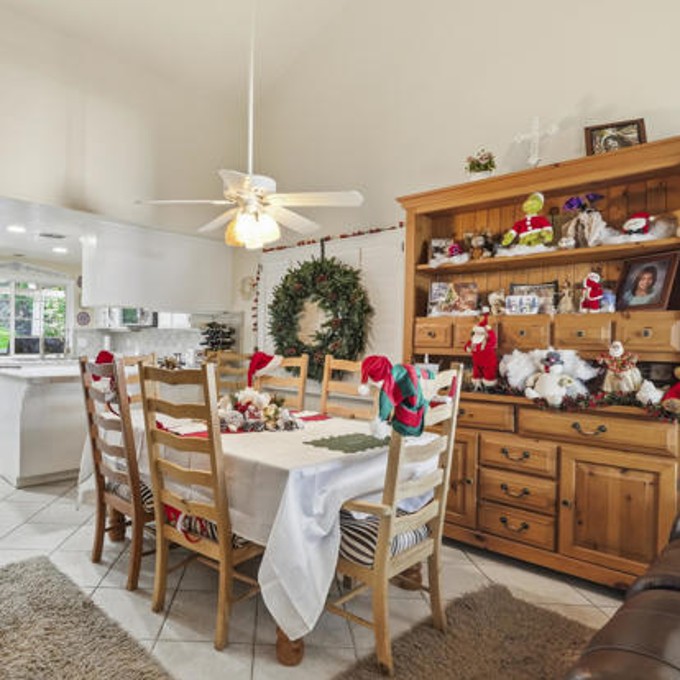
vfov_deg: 72.1
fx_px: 467
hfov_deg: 70.8
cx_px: 250
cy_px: 336
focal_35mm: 21
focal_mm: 16
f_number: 8
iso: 10000
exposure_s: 1/30
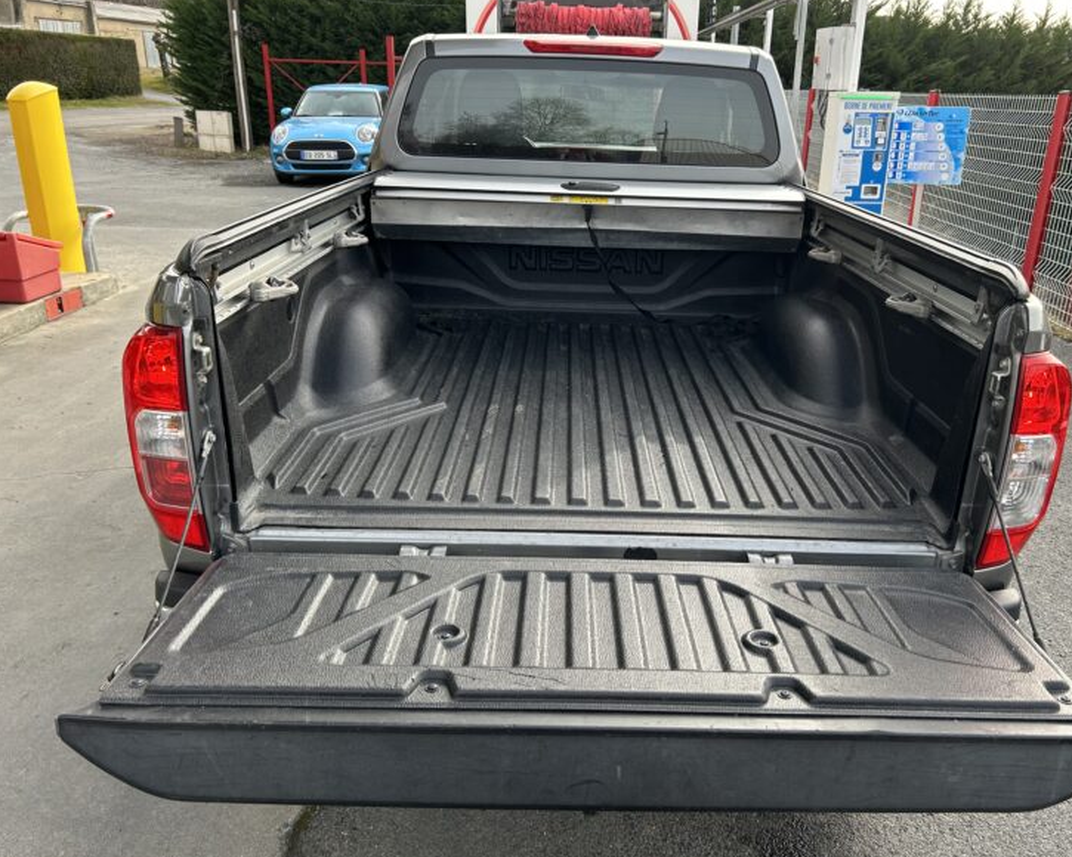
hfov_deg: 62.1
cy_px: 424
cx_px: 584
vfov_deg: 51.5
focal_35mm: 28
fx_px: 888
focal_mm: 5.7
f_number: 1.5
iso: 50
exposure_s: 1/628
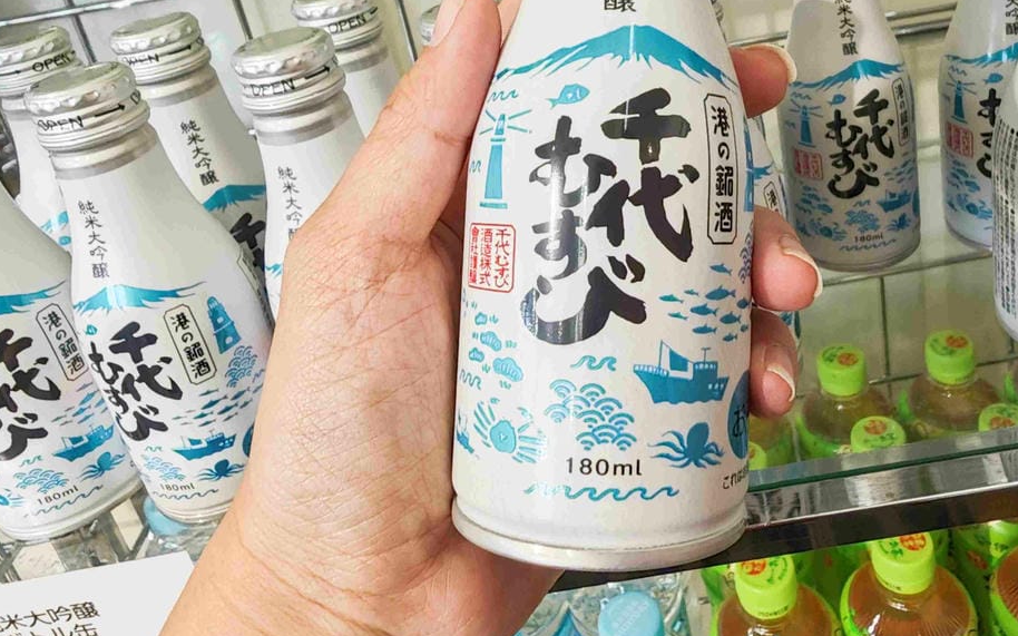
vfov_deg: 38.3
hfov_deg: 59.7
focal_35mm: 32
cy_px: 153
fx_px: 888
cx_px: 520
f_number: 1.8
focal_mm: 2.03
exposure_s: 1/120
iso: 125
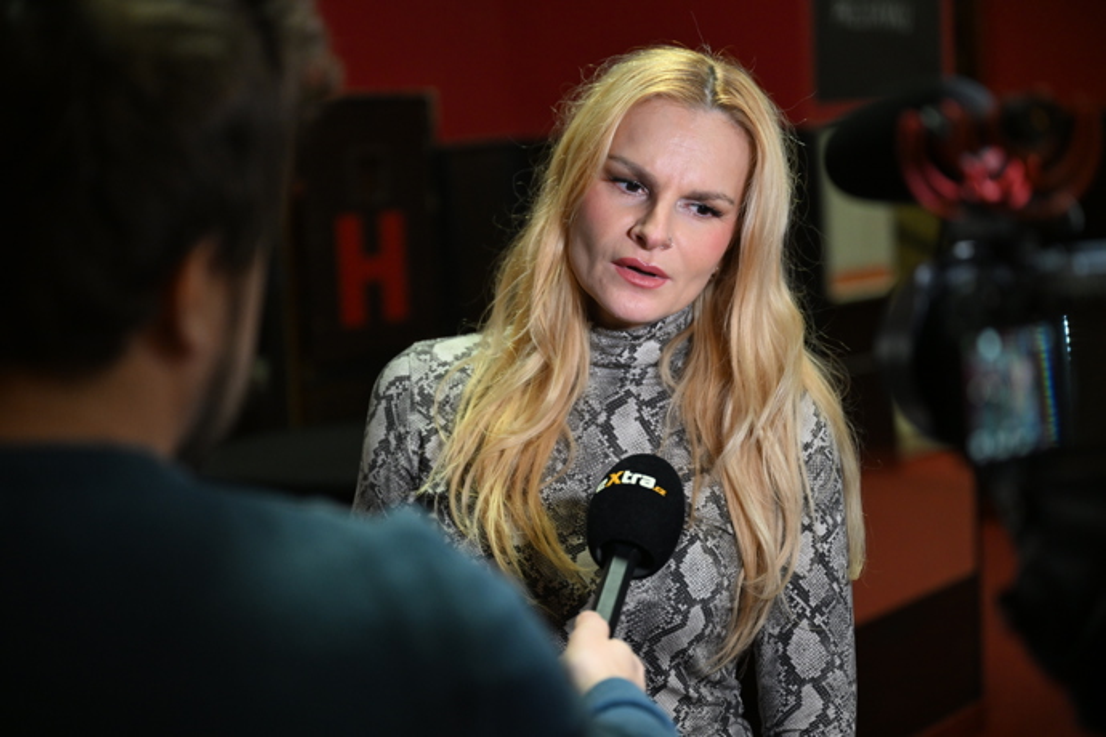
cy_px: 368
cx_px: 553
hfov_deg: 28.8
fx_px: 2150
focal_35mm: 70
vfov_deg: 19.5
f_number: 2.8
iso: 2500
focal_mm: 70
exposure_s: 1/100
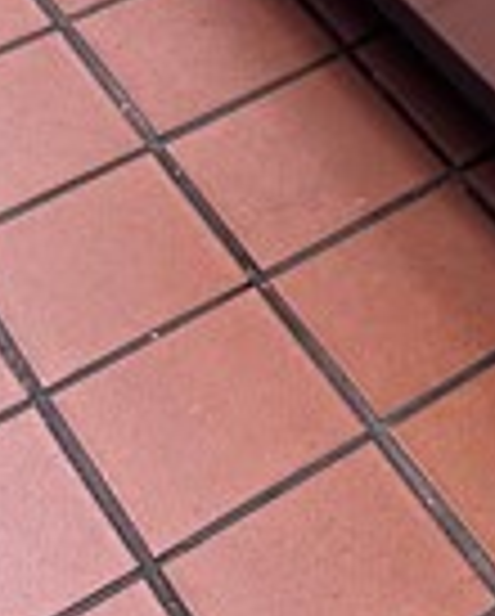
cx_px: 954
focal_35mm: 139
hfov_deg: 10.3
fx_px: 2540
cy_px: -960
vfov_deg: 11.1
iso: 250
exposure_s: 1/60
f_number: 1.78
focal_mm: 6.86
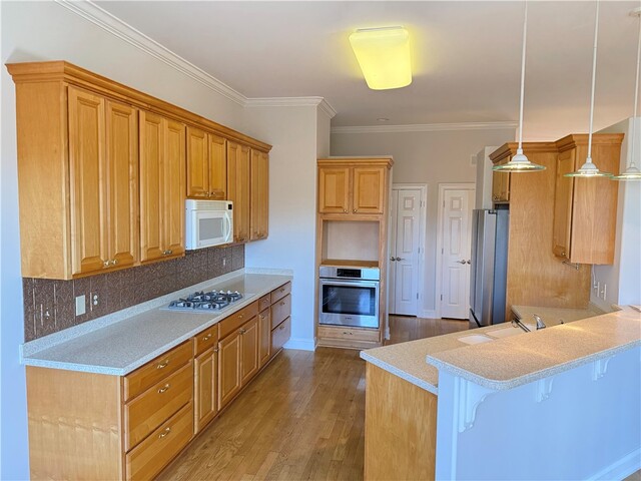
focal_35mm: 24
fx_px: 444
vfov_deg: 56.8
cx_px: 320
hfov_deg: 71.6
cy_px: 240
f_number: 1.78
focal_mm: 6.76
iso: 400
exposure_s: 1/120
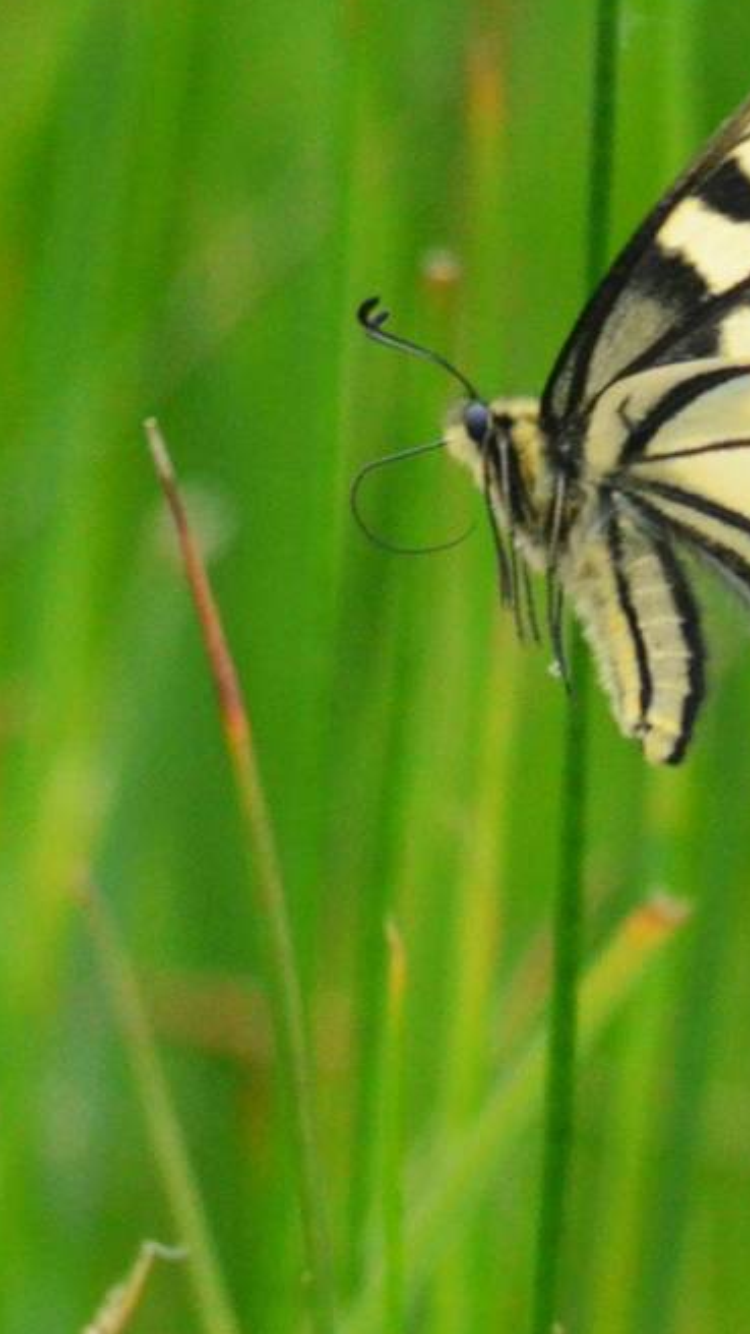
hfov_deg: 0.6
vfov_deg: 1.1
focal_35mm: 1912
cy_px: 921
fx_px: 67598
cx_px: 1228
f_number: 10
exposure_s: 1/1600
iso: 2500
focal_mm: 500
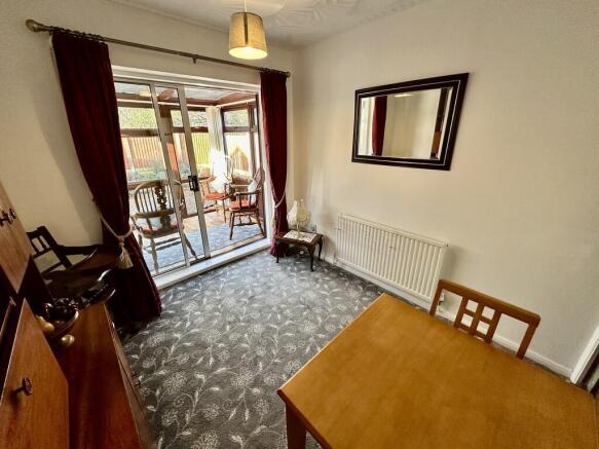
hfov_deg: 102.1
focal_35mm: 14
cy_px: 224
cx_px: 300
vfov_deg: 85.7
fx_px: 242
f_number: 2.2
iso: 200
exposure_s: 1/100
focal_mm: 2.22
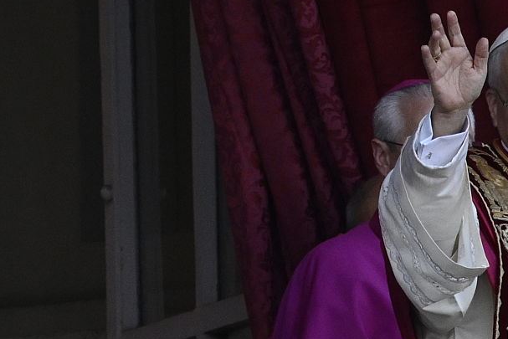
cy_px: 199
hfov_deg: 1.5
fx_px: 19985
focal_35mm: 1416
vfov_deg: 1.0
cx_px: 401
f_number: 8
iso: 1600
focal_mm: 560
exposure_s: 1/640
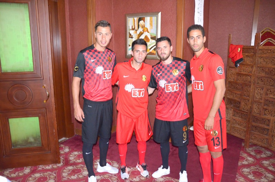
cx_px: 138
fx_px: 206
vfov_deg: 47.7
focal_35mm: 27
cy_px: 91
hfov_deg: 67.5
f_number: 3.5
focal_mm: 18
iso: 3200
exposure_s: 1/60
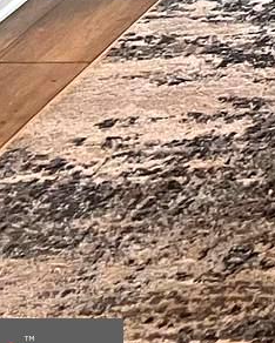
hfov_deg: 7.0
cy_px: -487
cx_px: 1033
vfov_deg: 9.6
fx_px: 1809
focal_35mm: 178
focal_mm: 5.7
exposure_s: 1/60
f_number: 1.5
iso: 80
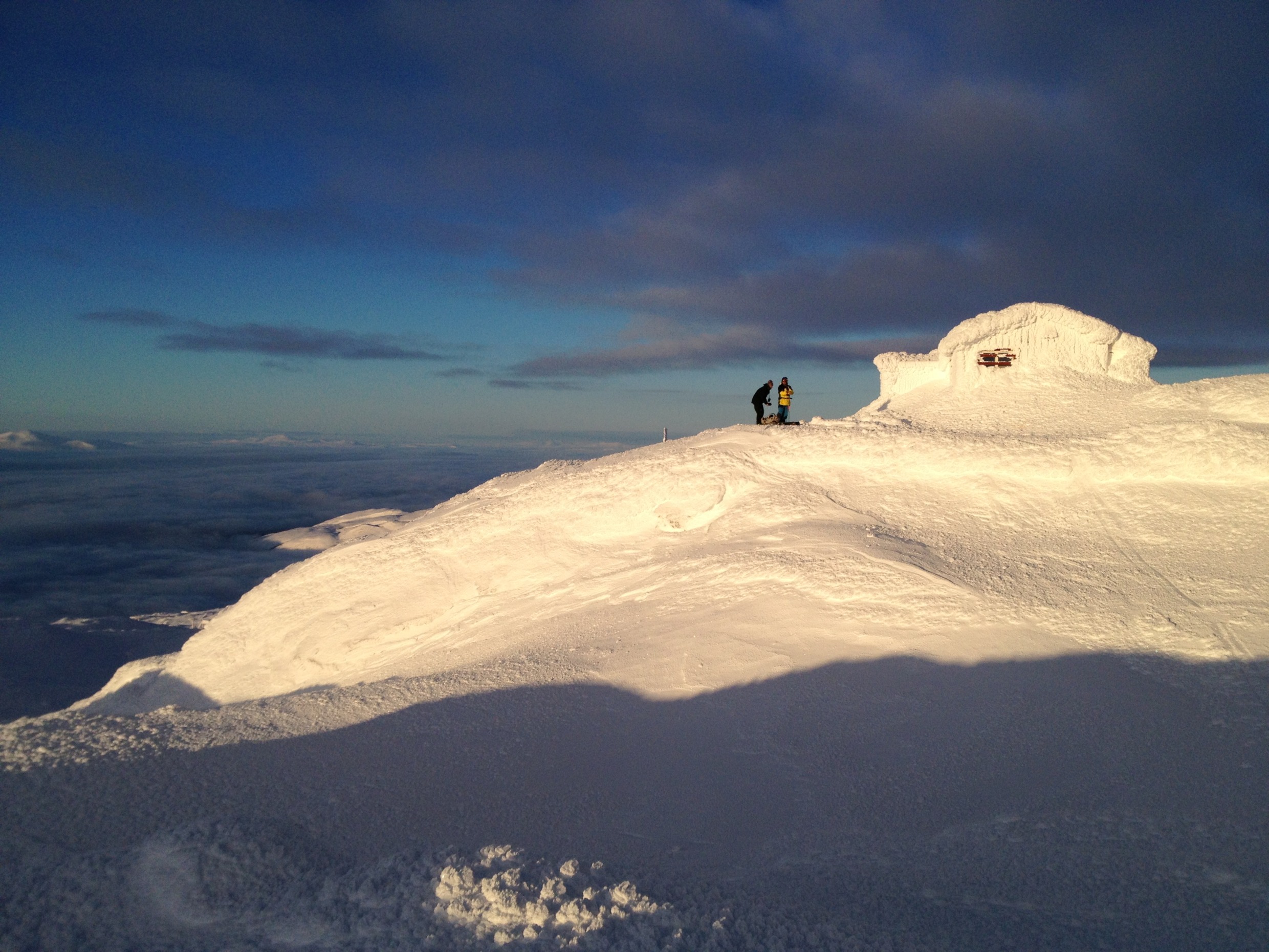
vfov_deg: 40.7
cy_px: 476
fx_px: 1283
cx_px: 634
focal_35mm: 35
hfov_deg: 52.6
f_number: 2.4
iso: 50
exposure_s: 1/3067
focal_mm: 4.28
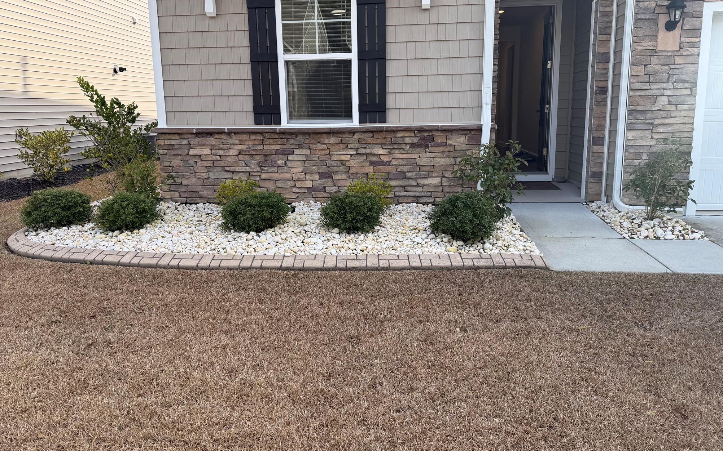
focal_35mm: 26
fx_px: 512
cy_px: 200
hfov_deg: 70.4
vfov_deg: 47.5
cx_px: 358
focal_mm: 6.76
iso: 100
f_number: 1.78
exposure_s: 1/1385
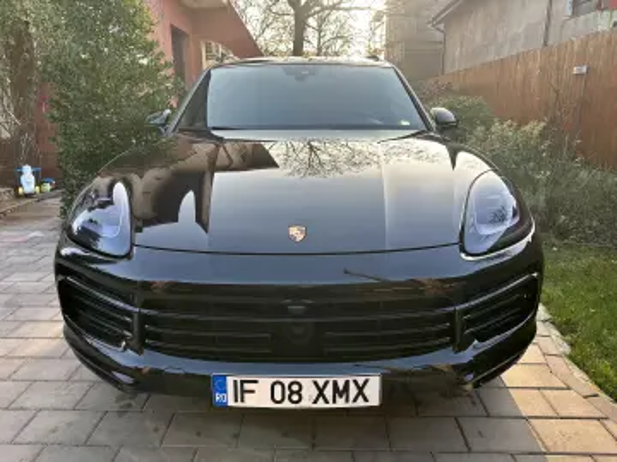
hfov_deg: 71.6
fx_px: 428
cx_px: 308
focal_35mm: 24
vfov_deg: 56.8
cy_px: 231
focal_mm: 6.86
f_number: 1.78
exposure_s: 1/564
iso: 80
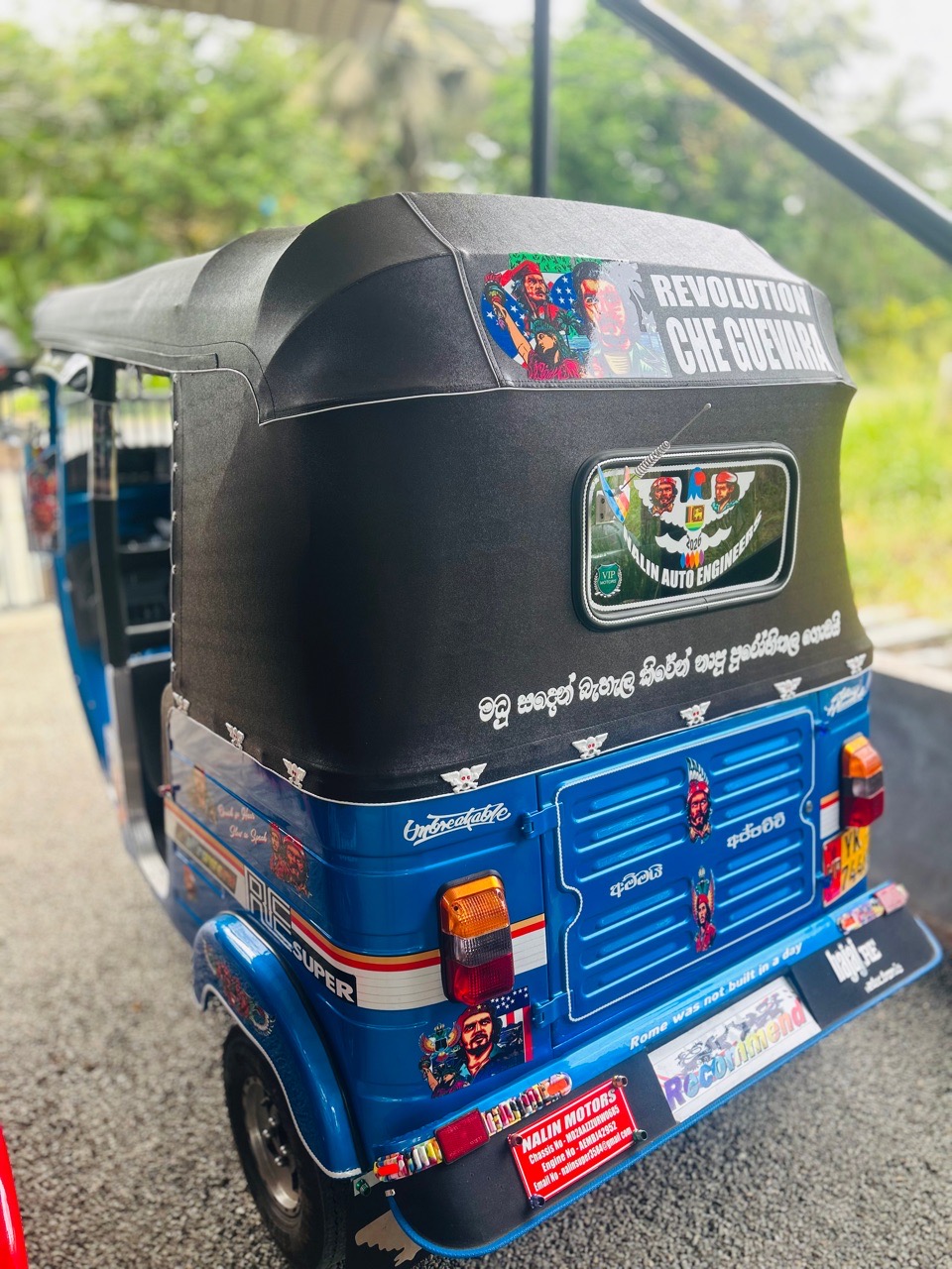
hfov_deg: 53.1
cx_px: 476
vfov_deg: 67.3
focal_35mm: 26
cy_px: 634
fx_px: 953
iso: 32
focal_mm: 5.7
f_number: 1.5
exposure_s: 1/121
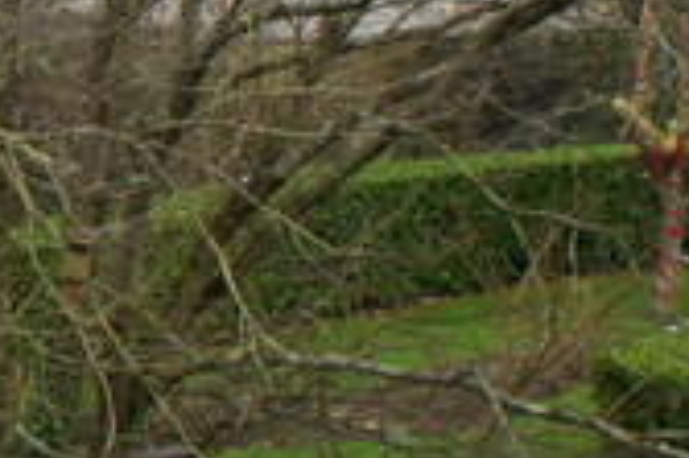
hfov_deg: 11.6
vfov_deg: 8.2
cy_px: -35
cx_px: -479
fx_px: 3174
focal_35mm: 166
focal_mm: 18
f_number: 6.3
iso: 200
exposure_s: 1/100
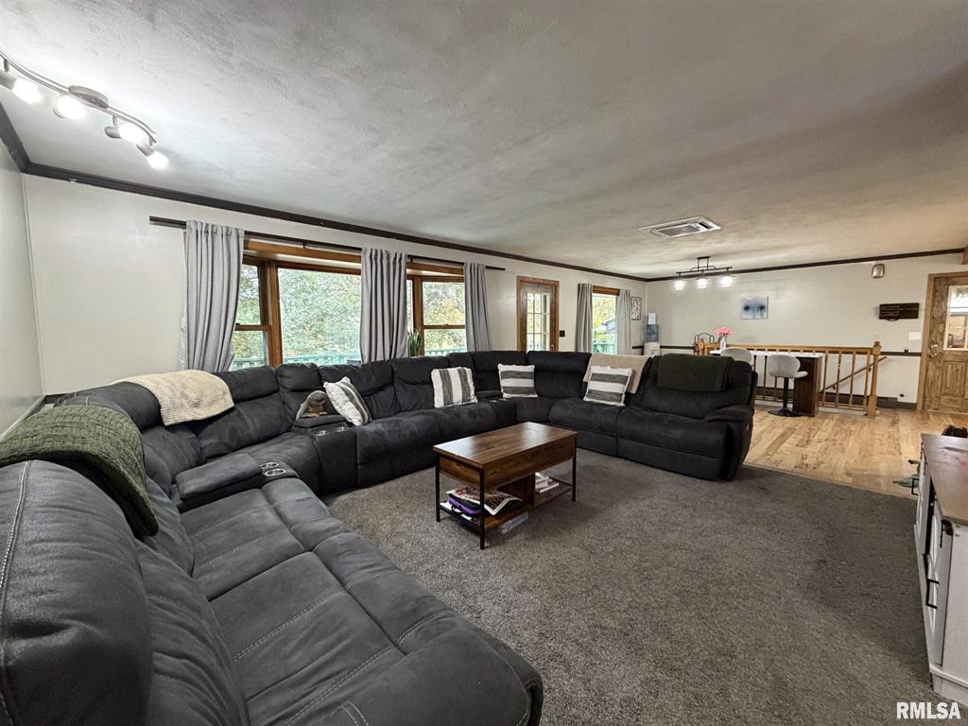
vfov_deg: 85.7
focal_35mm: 14
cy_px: 363
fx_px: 391
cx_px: 484
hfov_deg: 102.1
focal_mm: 2.22
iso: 500
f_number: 2.2
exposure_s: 1/60
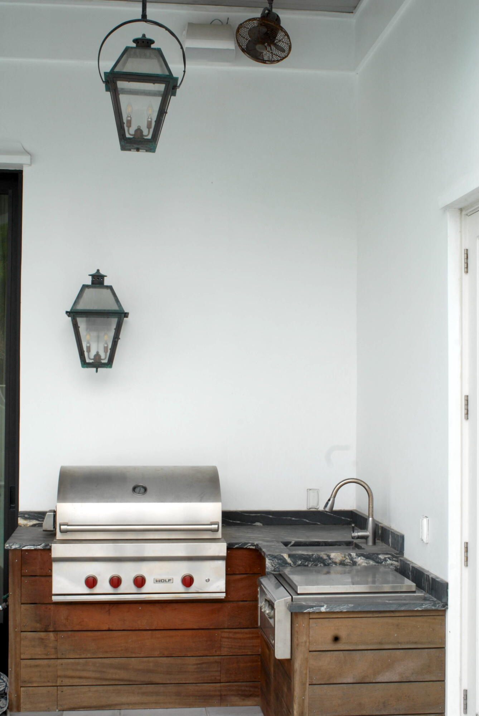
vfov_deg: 38.8
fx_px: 1015
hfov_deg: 26.6
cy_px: 358
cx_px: 240
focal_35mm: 51
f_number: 11
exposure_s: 1/30
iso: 125
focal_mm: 34
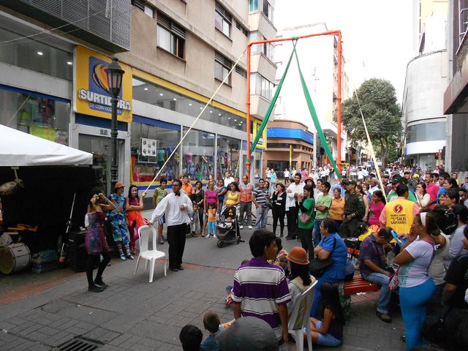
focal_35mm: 26
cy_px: 176
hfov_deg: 67.3
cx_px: 234
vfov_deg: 53.1
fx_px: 352
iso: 400
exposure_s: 1/640
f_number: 3.2
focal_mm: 4.6
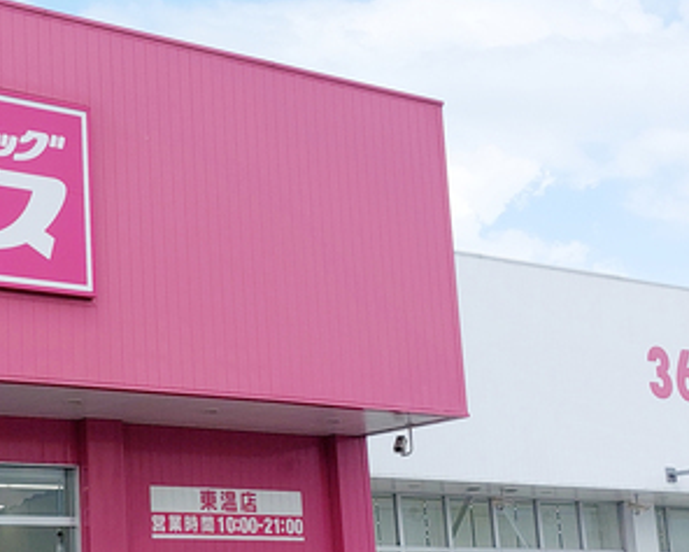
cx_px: 154
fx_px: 1550
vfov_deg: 20.2
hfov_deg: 24.7
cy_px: 321
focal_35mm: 76
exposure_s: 1/949
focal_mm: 5.23
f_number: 1.8
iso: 25
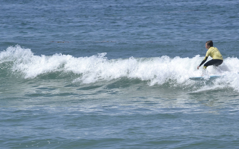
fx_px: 2996
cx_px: 119
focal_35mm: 460
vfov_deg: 2.9
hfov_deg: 4.6
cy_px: 70
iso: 800
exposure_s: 1/1600
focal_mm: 300
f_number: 13
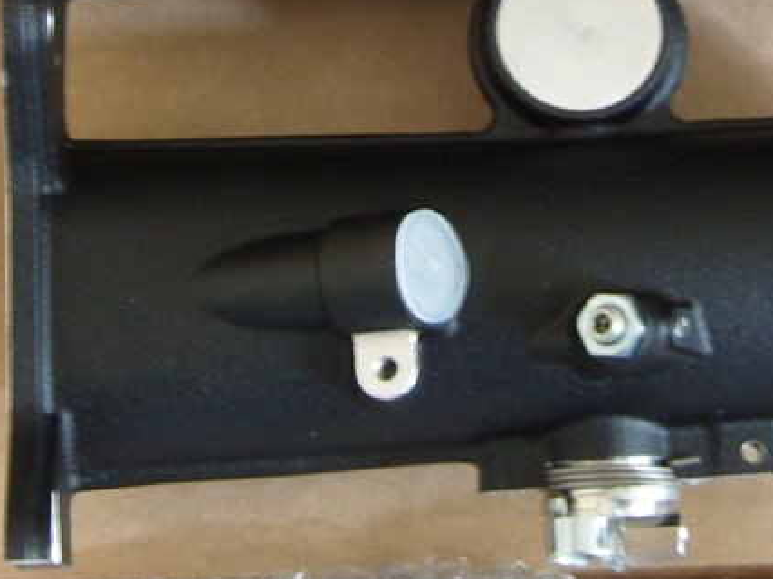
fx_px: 2277
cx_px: 496
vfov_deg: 14.1
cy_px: -94
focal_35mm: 102
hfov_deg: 19.2
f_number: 2.8
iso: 200
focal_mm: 7.3
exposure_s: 1/3
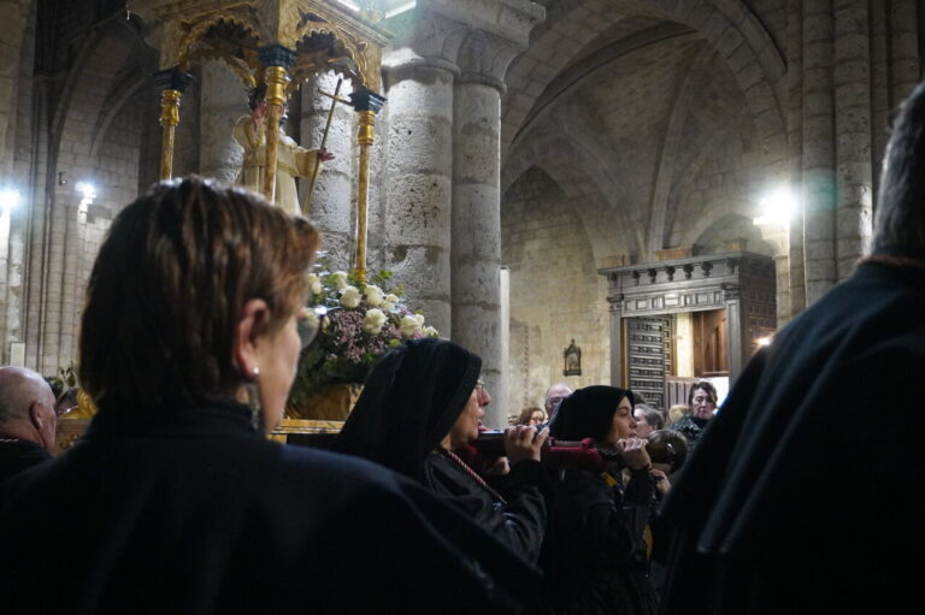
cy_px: 308
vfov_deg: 34.2
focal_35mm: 39
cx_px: 462
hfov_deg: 49.6
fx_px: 1001
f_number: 4.5
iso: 6400
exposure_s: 1/80
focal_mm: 26
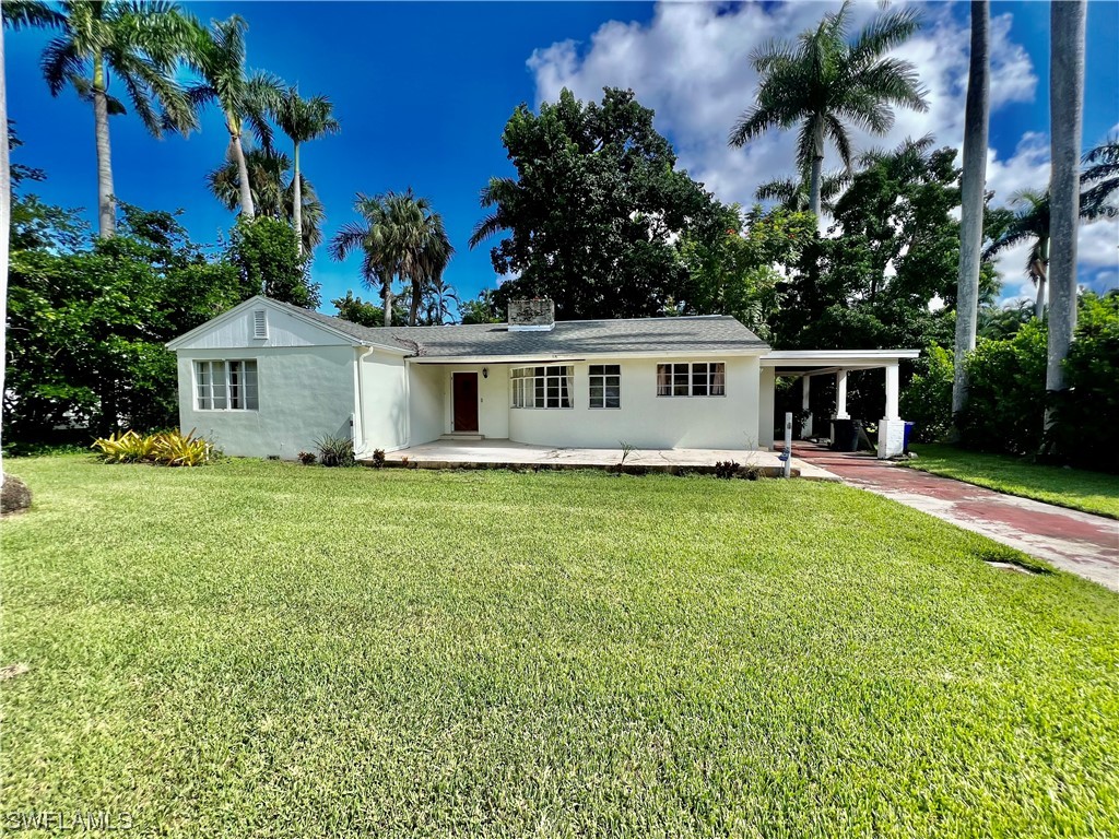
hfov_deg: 106.2
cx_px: 560
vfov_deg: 89.9
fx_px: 420
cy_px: 420
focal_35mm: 13
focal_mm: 1.57
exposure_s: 1/1024
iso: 32
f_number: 1.8
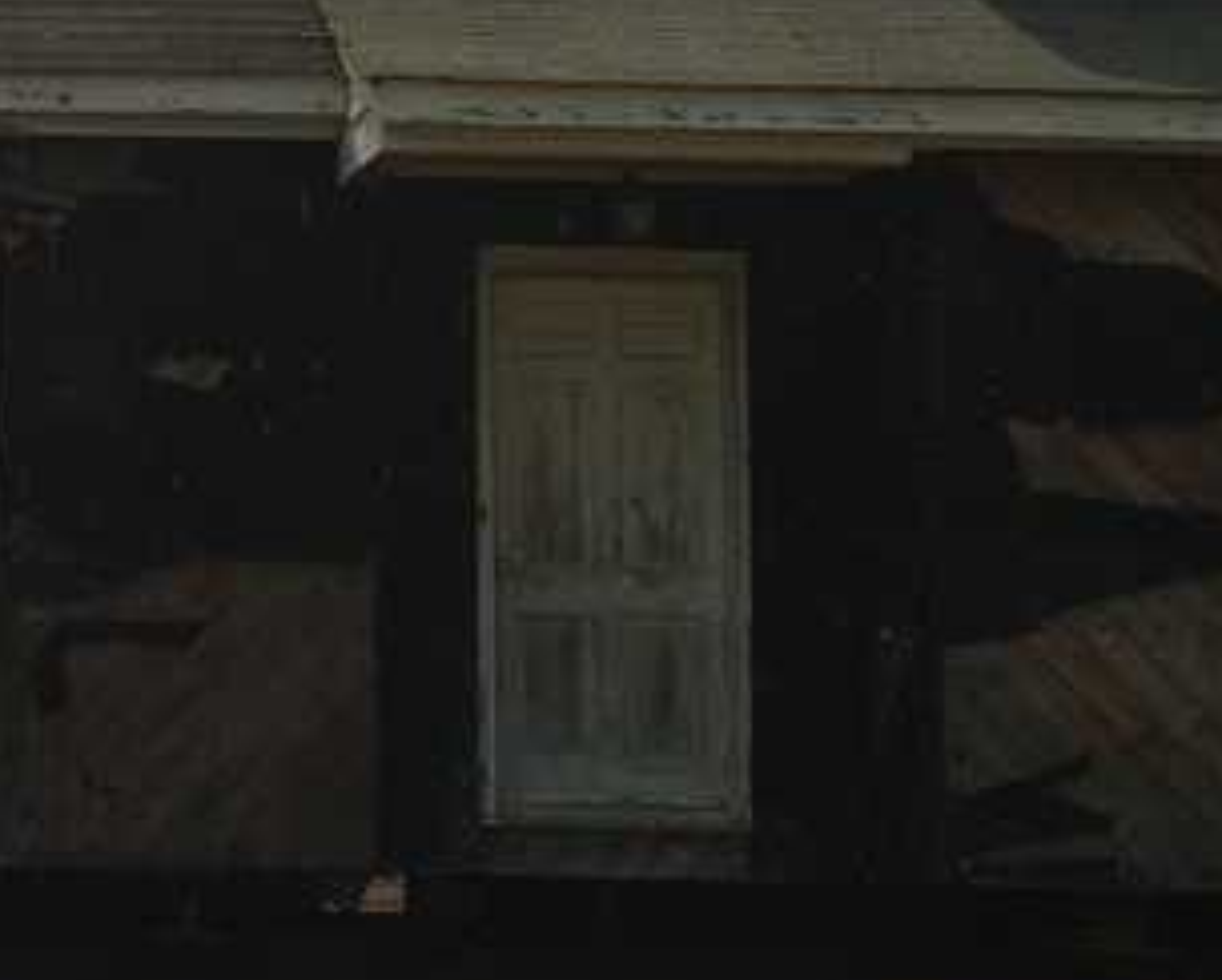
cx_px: -159
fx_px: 5432
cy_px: 161
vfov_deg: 10.3
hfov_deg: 12.6
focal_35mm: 150
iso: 80
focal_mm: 3.85
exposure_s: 1/2581
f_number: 2.8
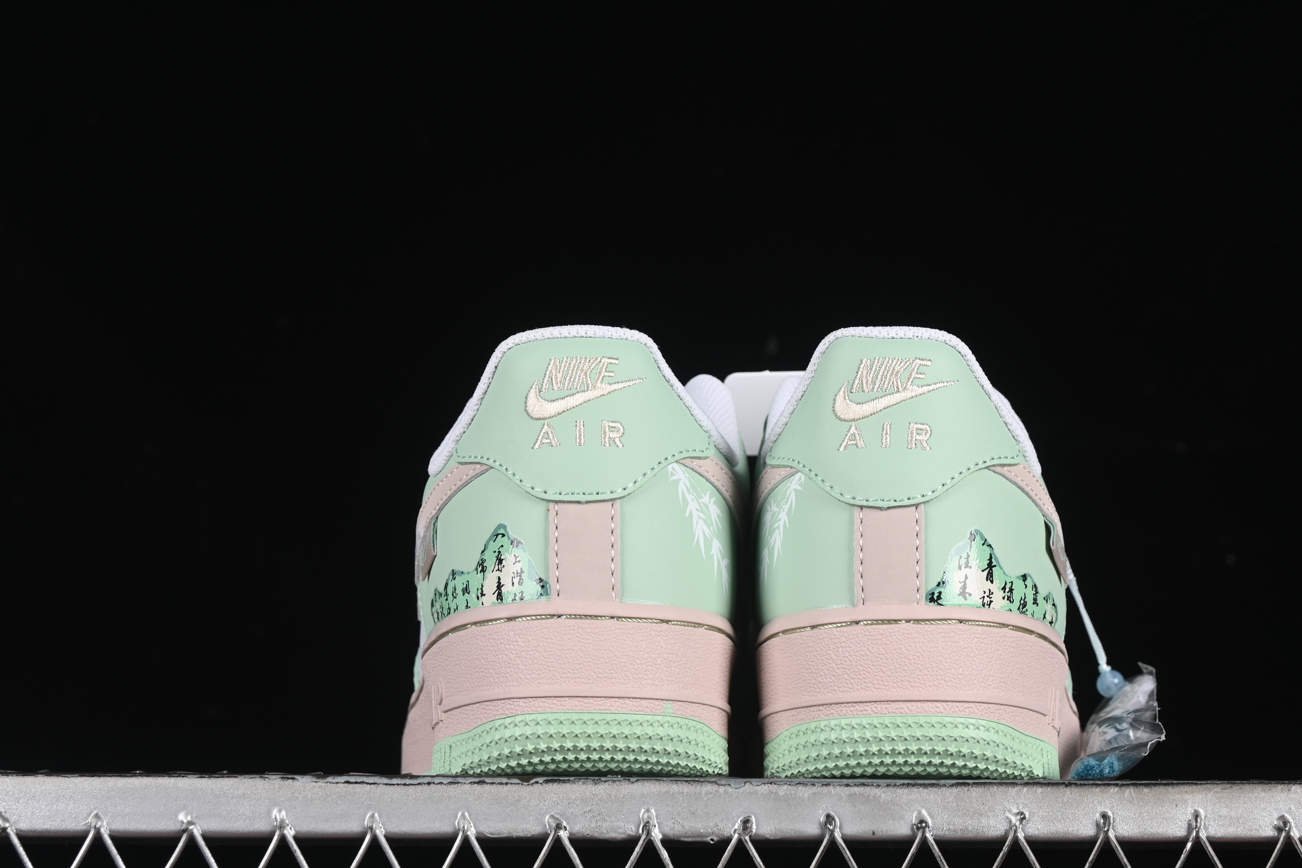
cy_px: 440
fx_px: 3400
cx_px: 759
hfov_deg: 21.7
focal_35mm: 94
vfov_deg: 14.6
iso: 160
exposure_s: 1/80
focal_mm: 50
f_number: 8
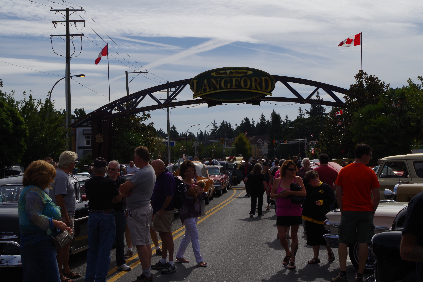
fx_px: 611
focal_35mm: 52
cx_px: 212
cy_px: 141
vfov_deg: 26.0
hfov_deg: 38.2
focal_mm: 35
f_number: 14
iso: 100
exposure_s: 1/200
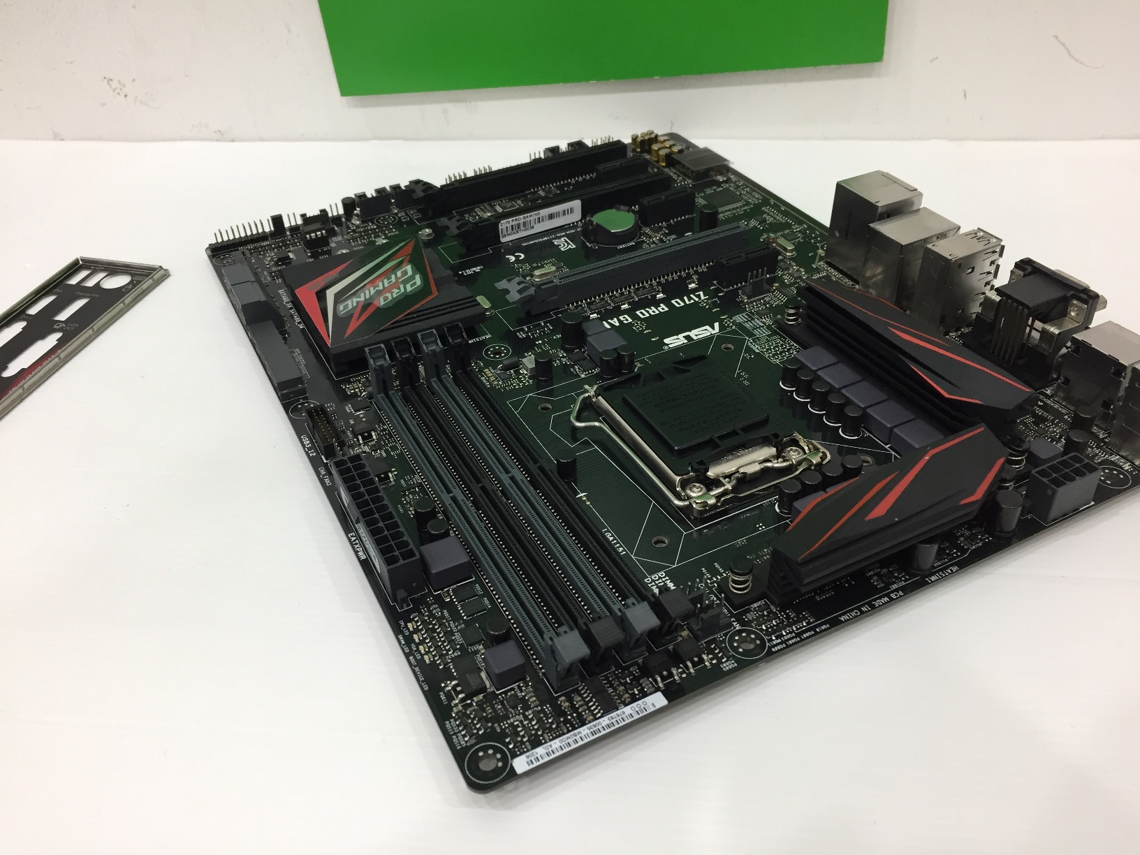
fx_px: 955
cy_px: 428
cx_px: 570
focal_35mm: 29
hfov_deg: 61.7
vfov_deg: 48.2
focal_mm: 4.15
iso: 100
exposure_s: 1/33
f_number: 2.2
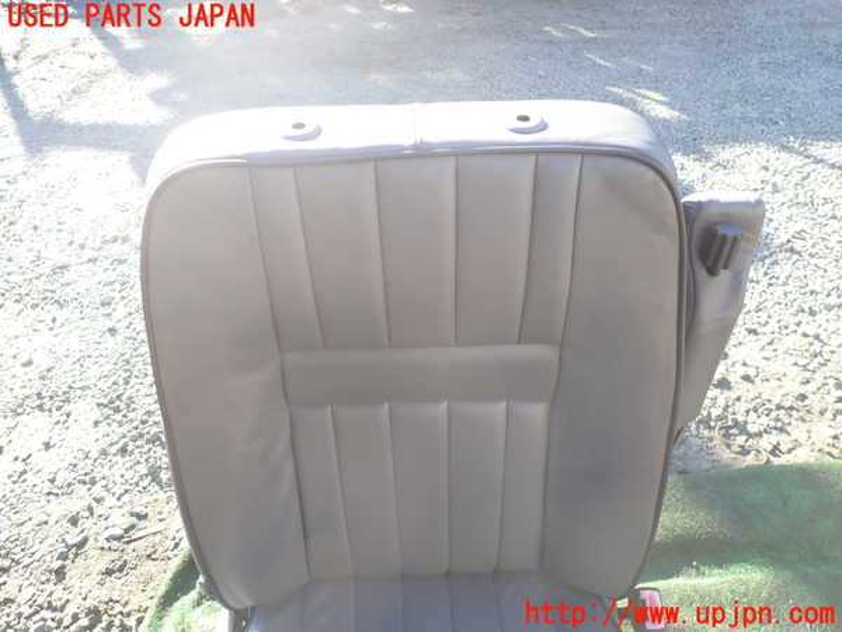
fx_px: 608
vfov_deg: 54.9
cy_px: 316
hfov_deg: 69.4
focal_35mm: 25
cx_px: 421
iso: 100
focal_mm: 4.5
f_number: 2.8
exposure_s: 1/100
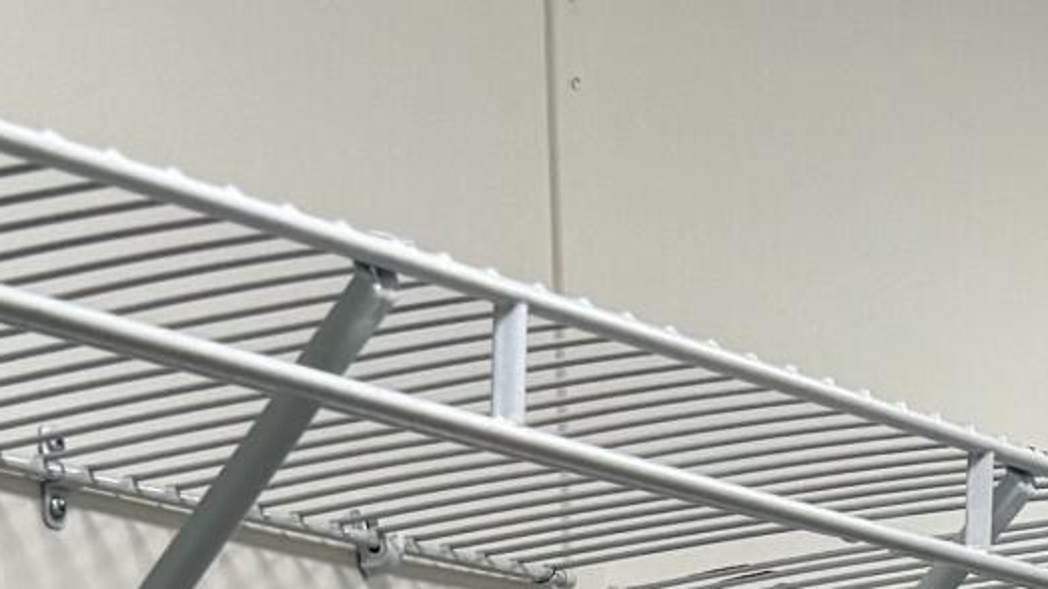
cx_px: 846
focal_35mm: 150
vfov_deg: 7.2
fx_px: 4168
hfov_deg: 14.2
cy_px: 1805
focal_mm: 6.76
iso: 50
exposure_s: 1/135
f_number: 1.78
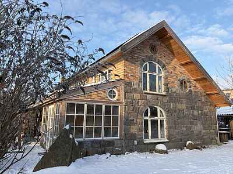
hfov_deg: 67.3
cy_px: 87
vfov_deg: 53.1
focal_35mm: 26
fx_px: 175
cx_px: 116
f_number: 1.6
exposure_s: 1/1517
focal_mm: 5.96
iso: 50
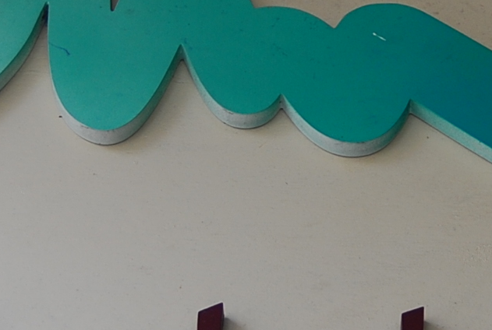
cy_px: 84
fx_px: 2452
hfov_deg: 11.4
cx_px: 441
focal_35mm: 179
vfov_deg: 7.7
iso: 100
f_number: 2.8
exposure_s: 1/250
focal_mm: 26
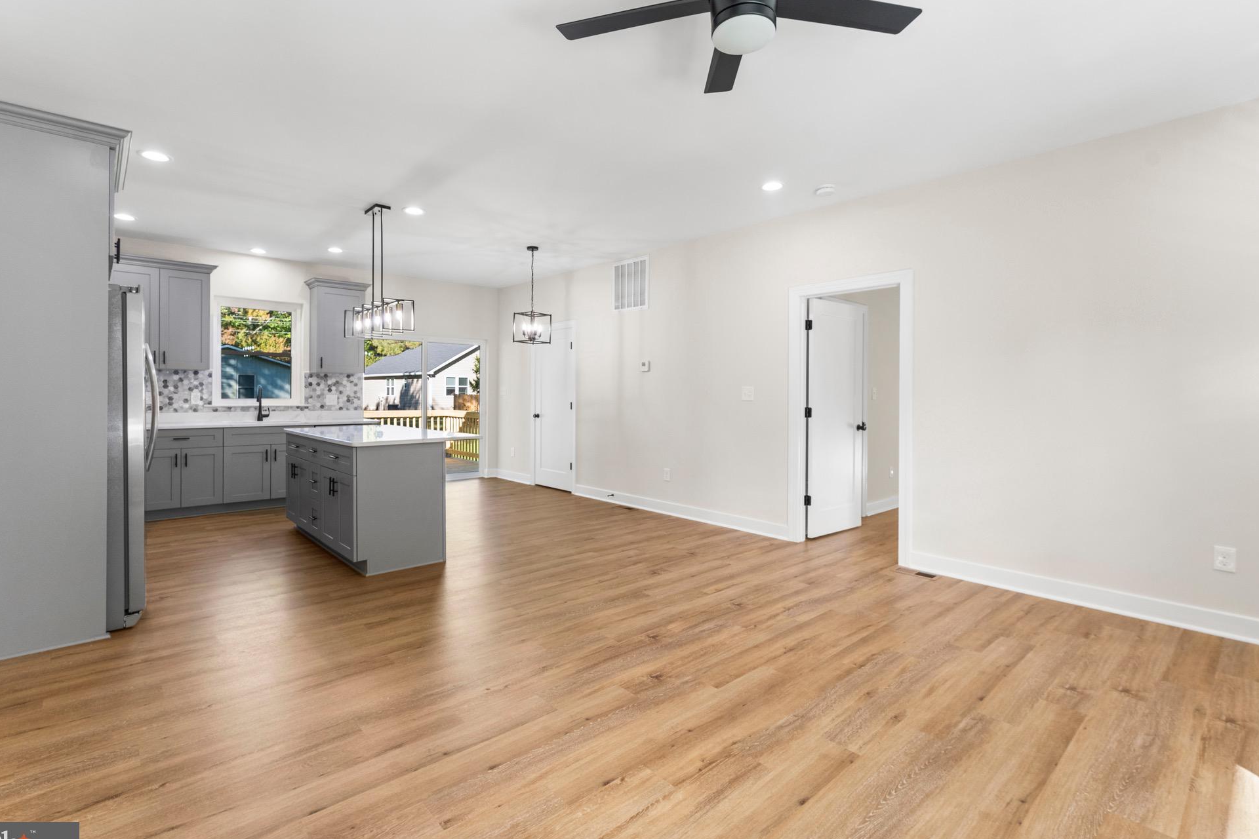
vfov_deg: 72.3
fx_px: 574
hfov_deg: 95.2
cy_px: 422
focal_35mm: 16
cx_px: 605
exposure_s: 1/40
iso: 1000
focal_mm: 15.4
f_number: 7.1
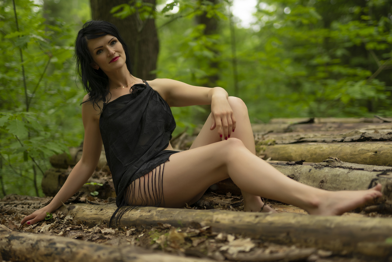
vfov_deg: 27.0
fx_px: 544
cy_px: 131
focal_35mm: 50
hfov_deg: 39.6
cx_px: 196
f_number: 1.4
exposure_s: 1/500
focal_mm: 50
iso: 100
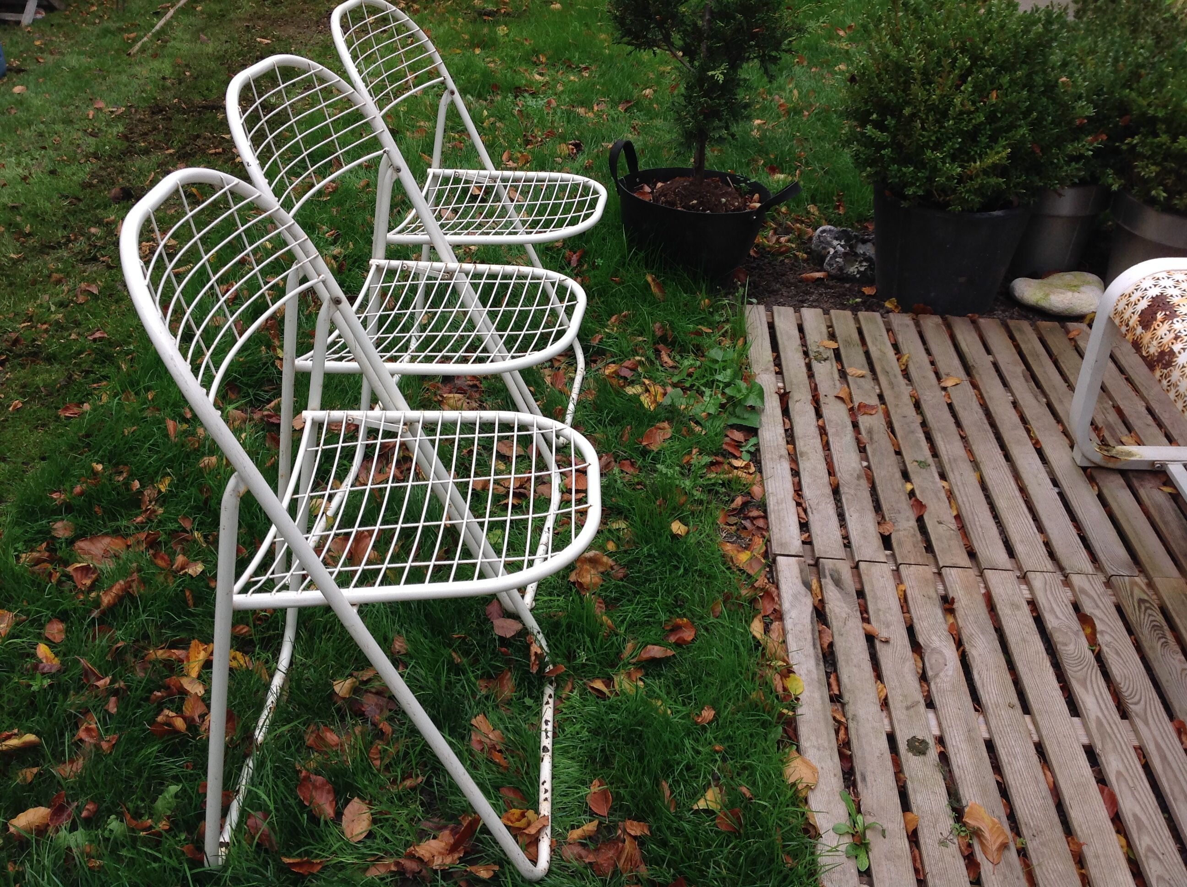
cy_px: 444
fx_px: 1198
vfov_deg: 40.6
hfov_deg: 52.7
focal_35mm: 35
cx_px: 594
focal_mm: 4.28
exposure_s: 1/157
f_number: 2.4
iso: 50
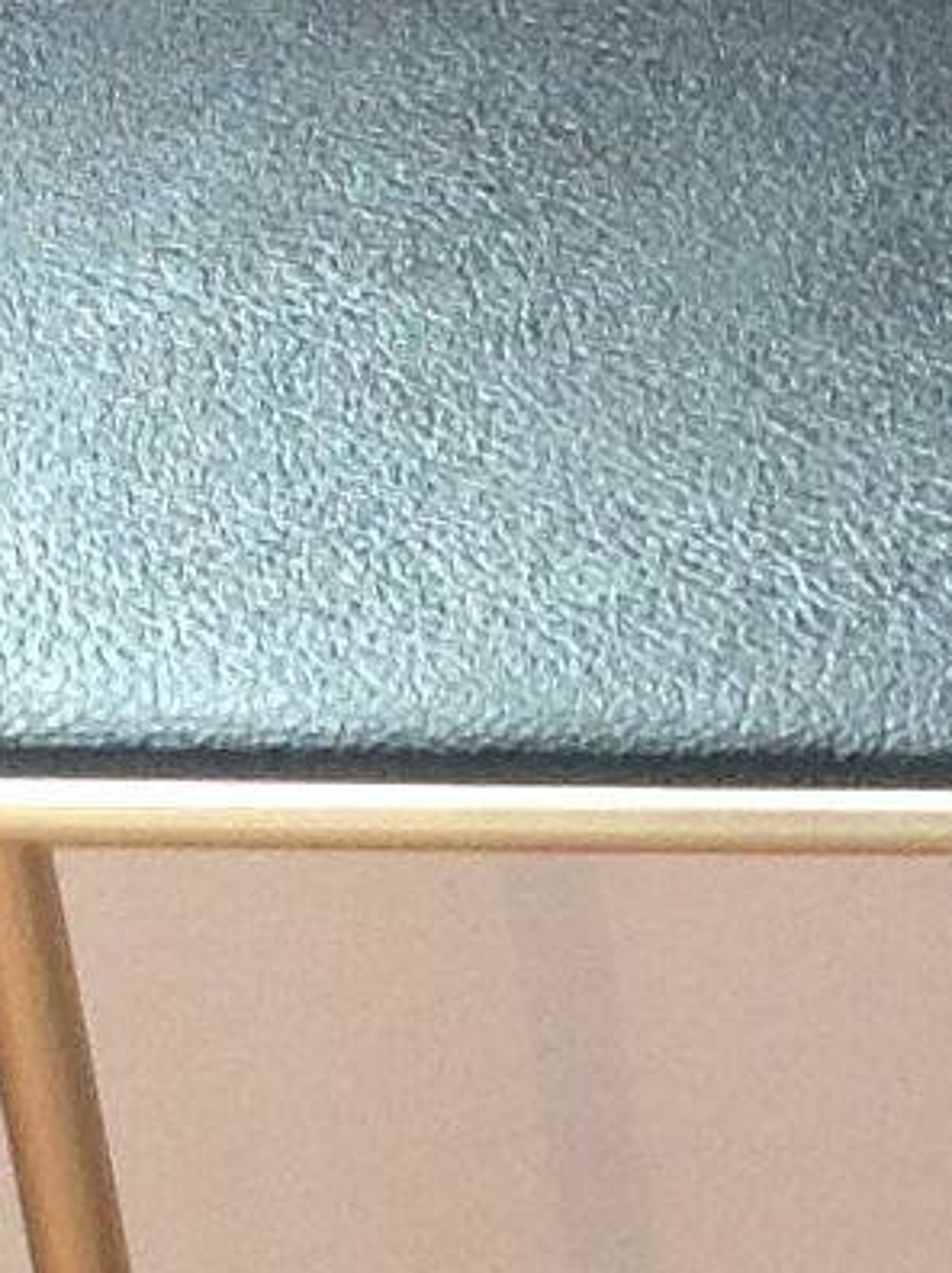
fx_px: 8415
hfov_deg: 6.3
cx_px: 1798
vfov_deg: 8.6
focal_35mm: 229
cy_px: 1125
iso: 80
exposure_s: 1/15
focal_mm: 4.28
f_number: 2.4
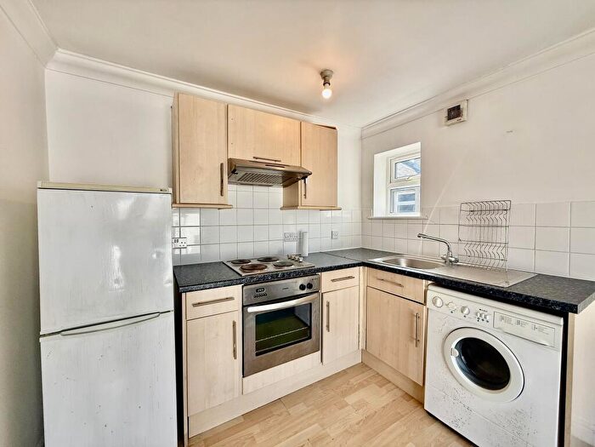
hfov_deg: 102.1
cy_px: 224
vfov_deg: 85.7
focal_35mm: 14
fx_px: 241
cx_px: 298
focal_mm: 2.22
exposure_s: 1/168
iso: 50
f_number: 2.2
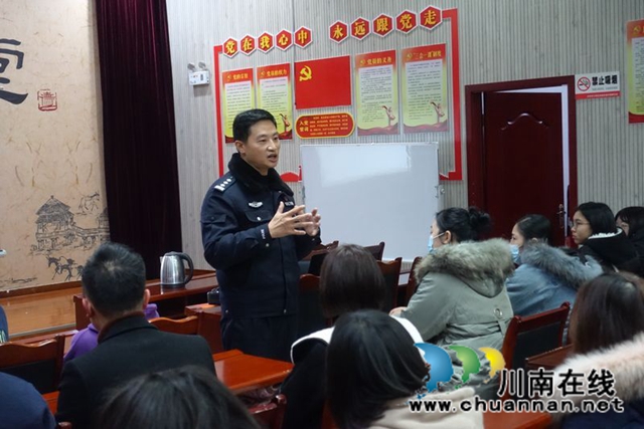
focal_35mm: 53
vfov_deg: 25.5
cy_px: 214
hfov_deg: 37.5
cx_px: 322
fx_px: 948
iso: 2000
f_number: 2.8
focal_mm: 19.48
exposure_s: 1/60
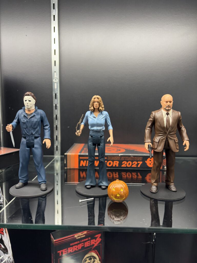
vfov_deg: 67.3
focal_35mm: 26
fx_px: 197
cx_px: 98
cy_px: 132
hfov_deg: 53.1
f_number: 1.6
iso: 80
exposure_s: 1/120
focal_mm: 5.96
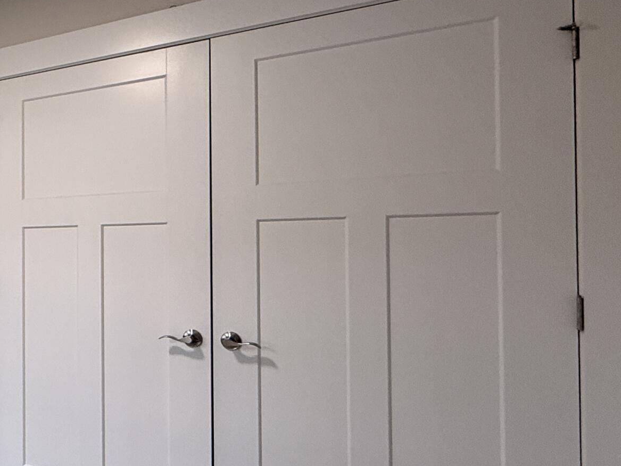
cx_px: -122
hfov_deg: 38.3
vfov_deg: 39.6
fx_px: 646
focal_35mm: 36
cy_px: 243
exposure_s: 1/120
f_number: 2.2
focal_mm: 2.22
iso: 200
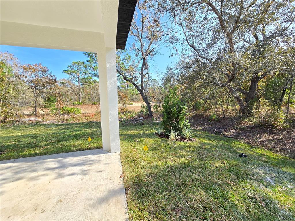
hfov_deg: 106.2
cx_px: 148
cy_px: 110
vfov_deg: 89.9
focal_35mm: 13
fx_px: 111
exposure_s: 1/690
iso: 50
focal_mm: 2.2
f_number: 2.2
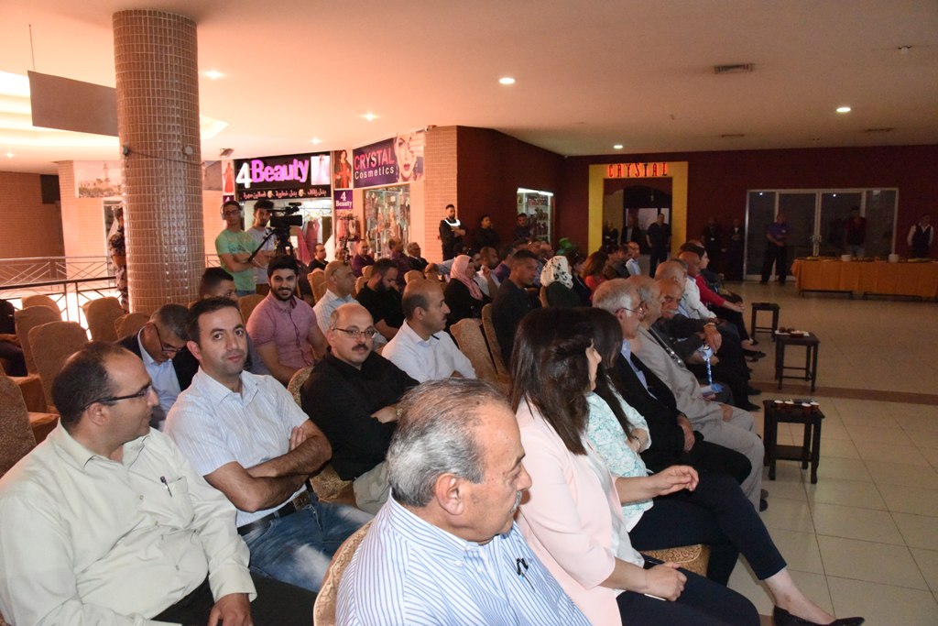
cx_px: 469
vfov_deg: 53.1
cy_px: 313
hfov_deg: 73.7
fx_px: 625
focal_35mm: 24
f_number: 11
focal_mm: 24
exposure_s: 1/250
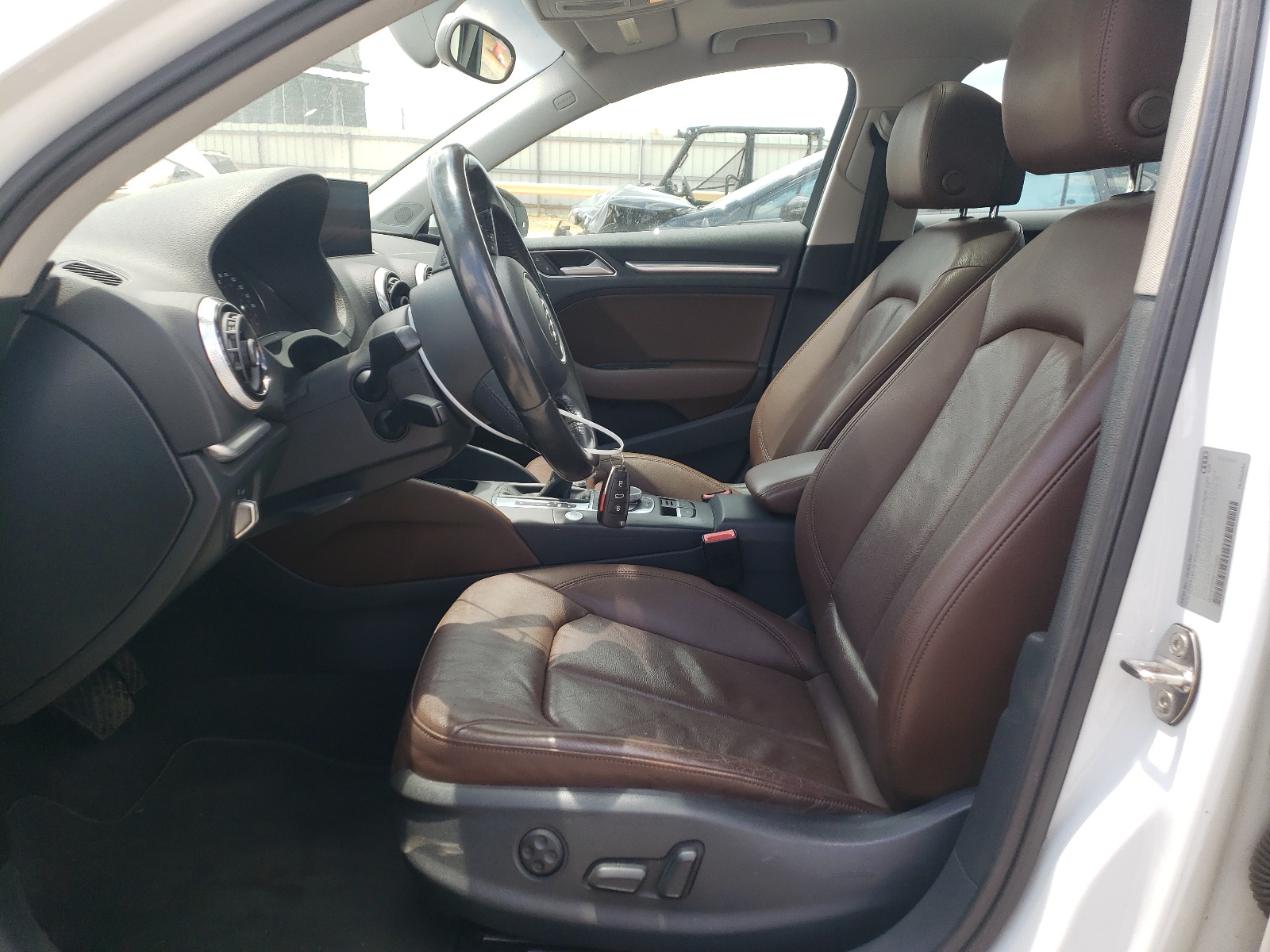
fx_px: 954
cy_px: 476
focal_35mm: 26
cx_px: 635
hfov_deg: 67.3
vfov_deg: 53.1
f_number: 1.5
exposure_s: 1/556
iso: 50
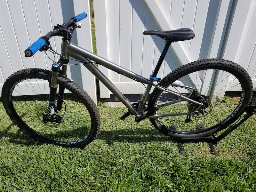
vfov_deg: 53.1
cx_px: 128
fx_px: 192
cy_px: 96
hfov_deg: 67.3
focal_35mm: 26
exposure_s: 1/3248
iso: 50
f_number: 1.7
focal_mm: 4.2
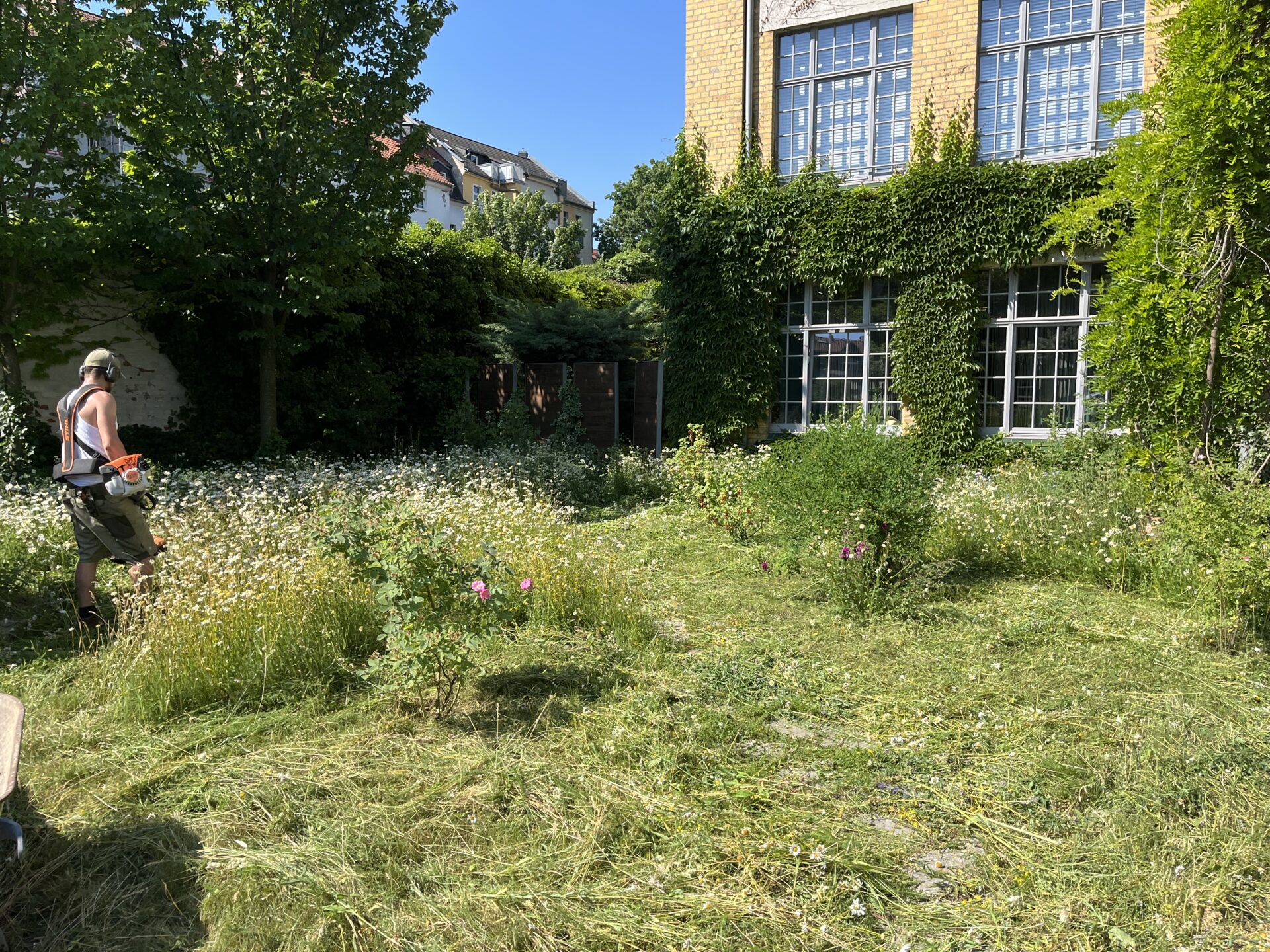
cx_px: 635
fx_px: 954
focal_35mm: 26
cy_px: 476
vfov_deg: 53.1
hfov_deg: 67.3
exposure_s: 1/2358
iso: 50
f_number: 1.6
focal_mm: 5.1
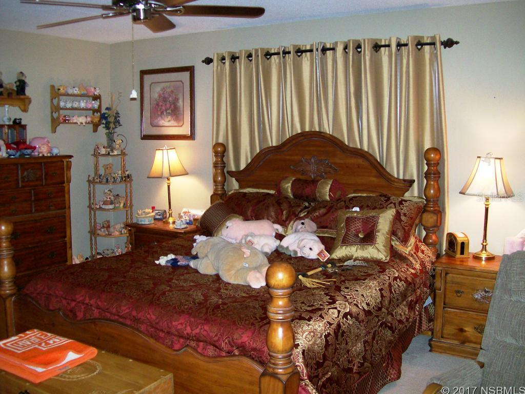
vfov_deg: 39.7
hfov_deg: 51.4
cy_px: 197
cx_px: 262
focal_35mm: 36
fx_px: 546
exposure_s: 1/64
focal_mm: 6
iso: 140
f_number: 2.7
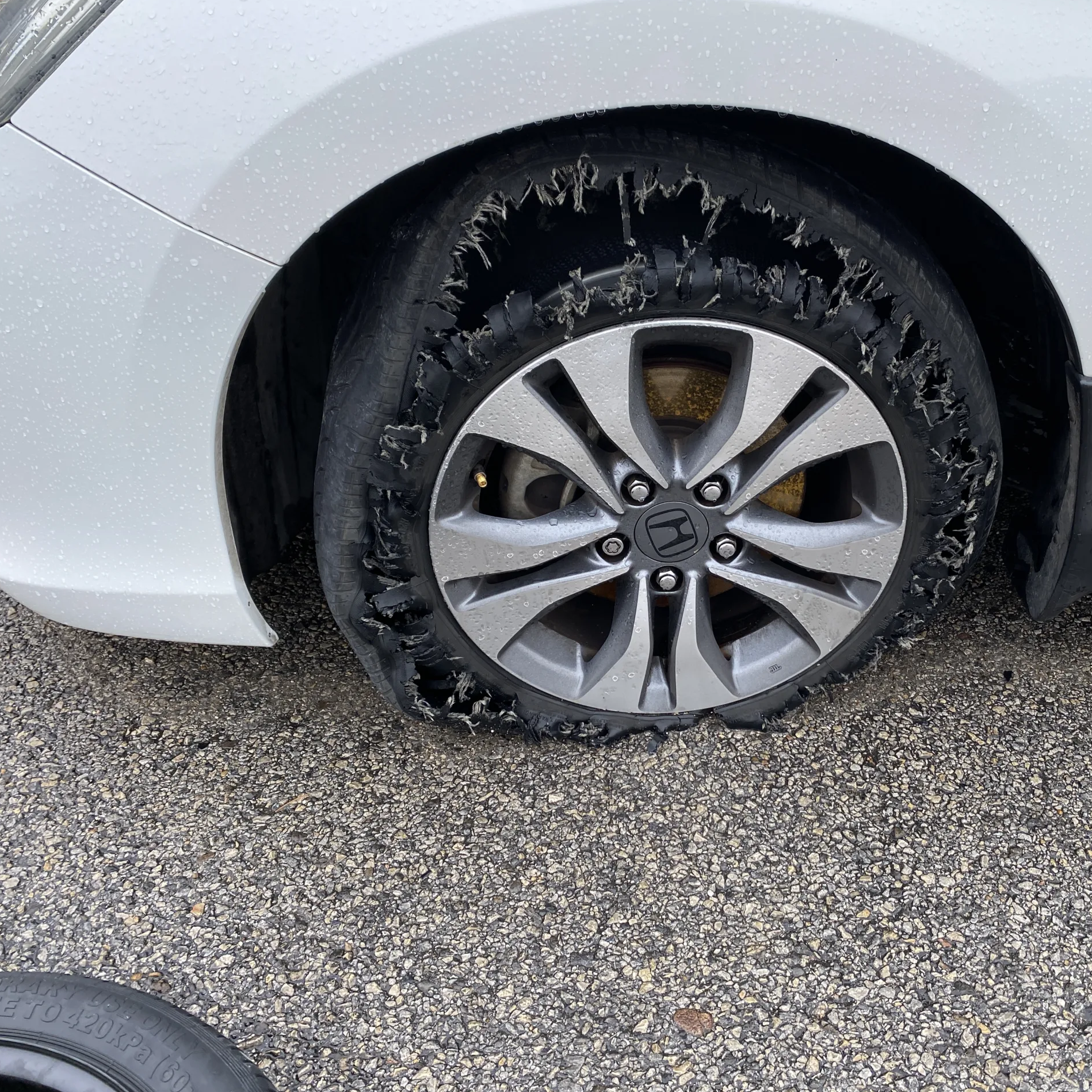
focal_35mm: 31
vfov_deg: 52.5
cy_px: 549
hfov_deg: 51.9
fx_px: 1106
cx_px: 692
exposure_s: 1/519
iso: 32
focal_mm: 4.25
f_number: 1.8
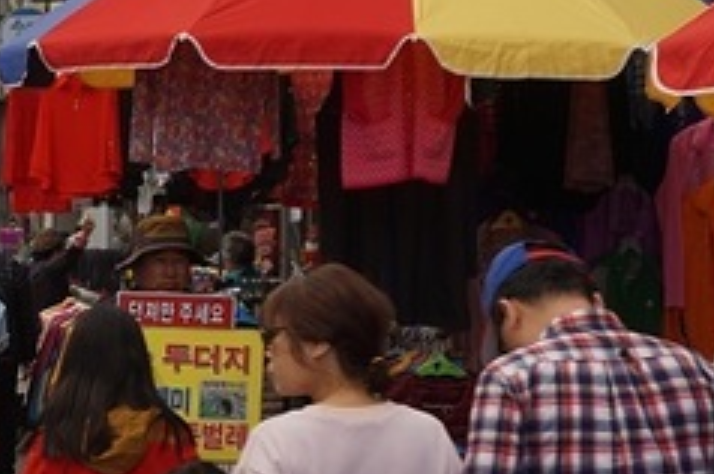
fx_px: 2713
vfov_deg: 10.0
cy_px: 364
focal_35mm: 137
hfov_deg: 14.4
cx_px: -218
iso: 100
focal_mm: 34
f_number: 6.3
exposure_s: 1/60
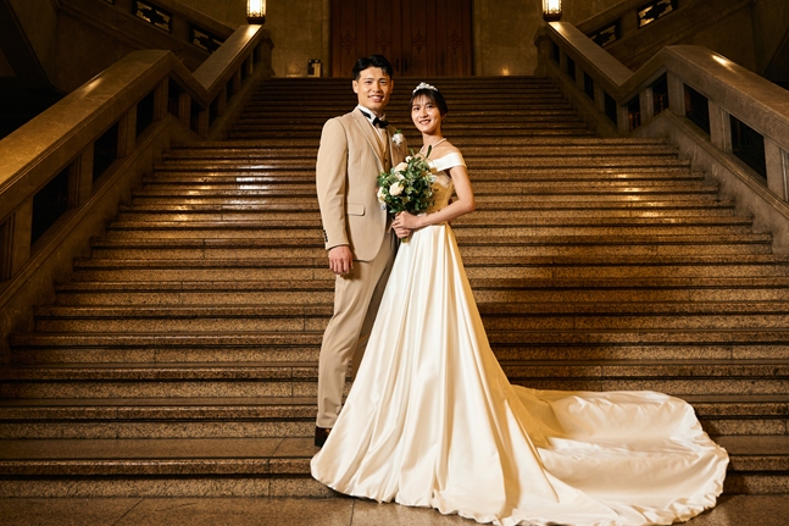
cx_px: 384
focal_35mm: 38
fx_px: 833
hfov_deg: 50.7
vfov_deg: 34.4
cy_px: 139
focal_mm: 24
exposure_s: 1/160
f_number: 2.8
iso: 320
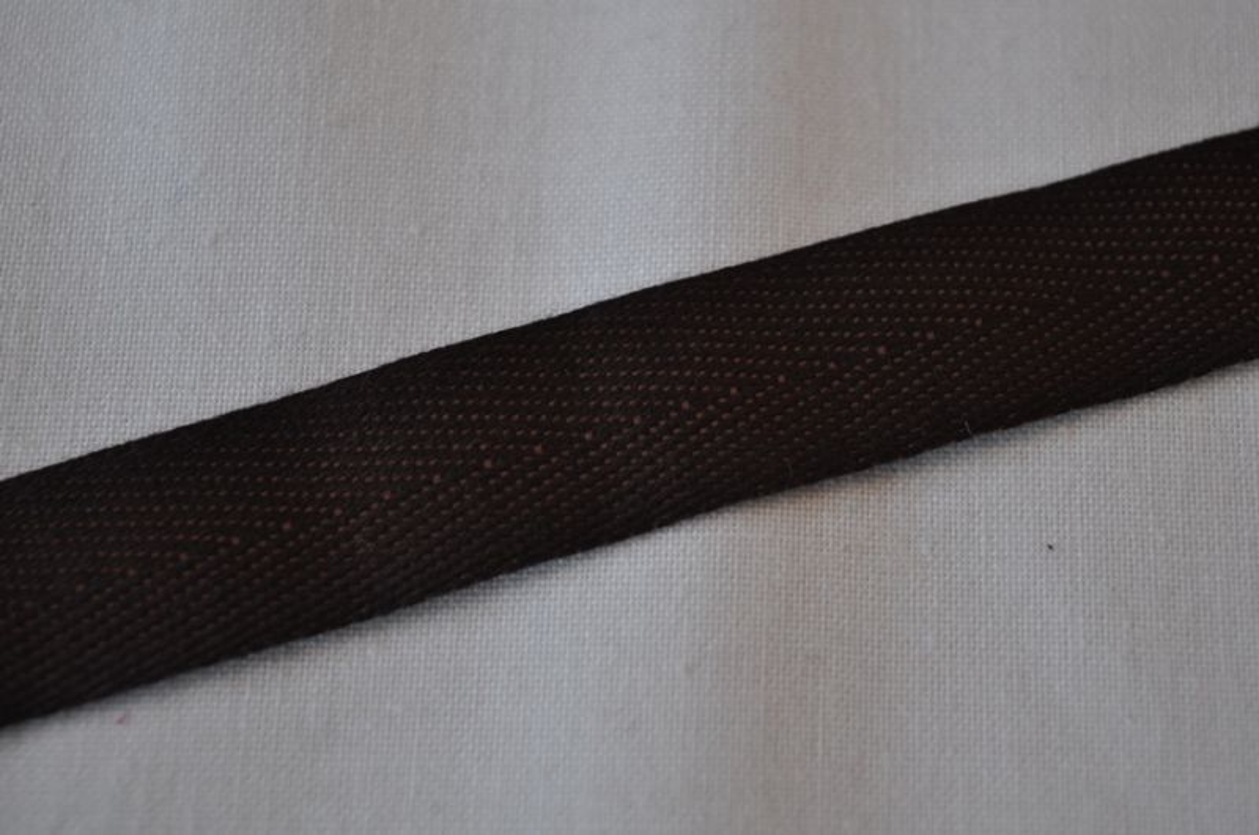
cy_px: 418
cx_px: 630
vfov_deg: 19.7
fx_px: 2410
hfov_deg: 29.3
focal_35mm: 69
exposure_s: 1/60
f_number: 5
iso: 500
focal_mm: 46
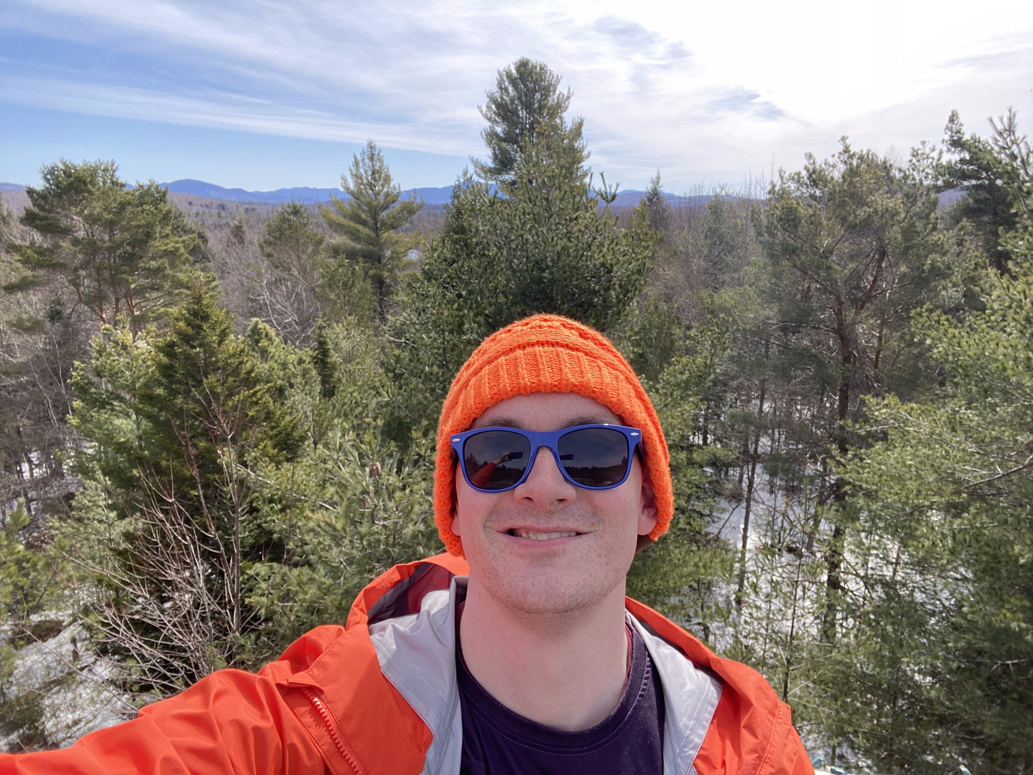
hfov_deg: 73.9
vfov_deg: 58.9
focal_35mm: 23
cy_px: 388
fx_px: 686
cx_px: 516
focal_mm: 2.71
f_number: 2.2
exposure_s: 1/344
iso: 25
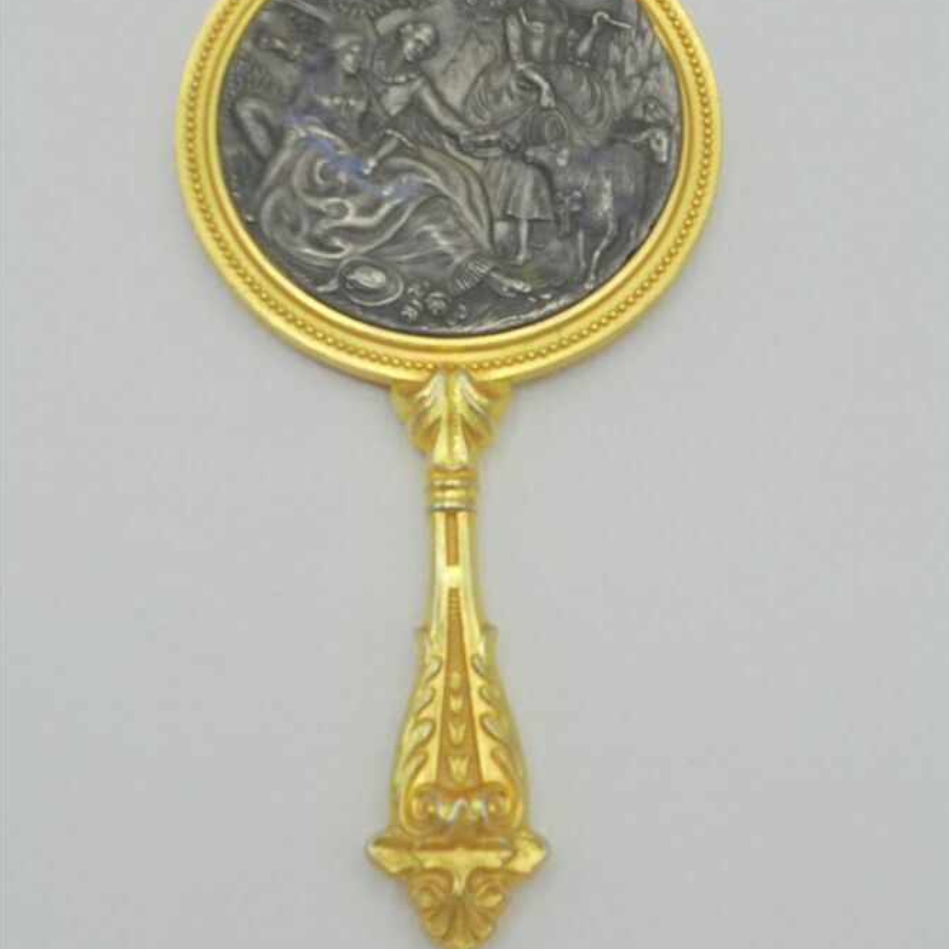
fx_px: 2078
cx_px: 479
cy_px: 394
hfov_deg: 25.7
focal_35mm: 67
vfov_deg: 25.7
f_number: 5.2
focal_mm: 10.1
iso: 100
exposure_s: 1/40
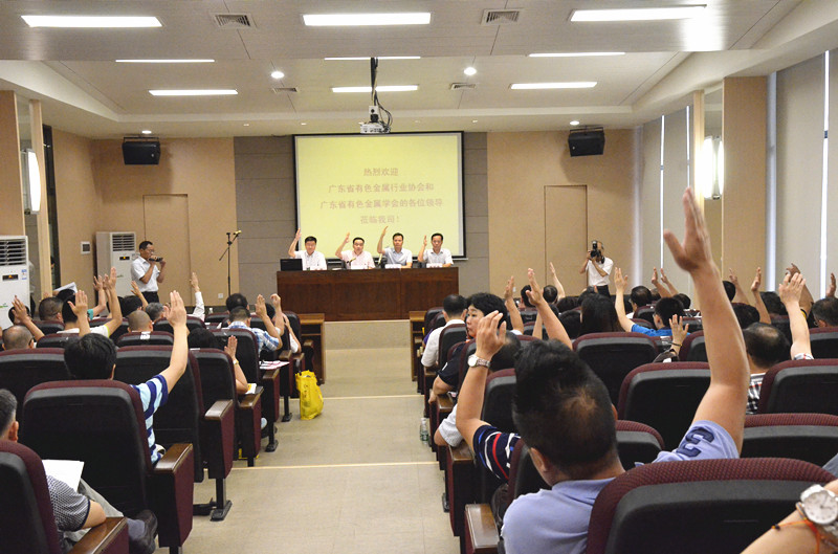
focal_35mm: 39
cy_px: 277
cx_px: 419
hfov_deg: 49.7
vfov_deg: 34.0
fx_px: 905
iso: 6400
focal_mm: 26
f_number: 8
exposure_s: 1/50
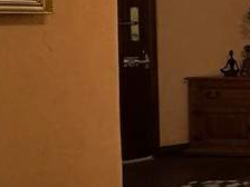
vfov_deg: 19.4
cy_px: 35
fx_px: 542
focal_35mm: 75
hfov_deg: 15.3
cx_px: 592
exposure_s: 1/50
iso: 640
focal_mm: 2.22
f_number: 2.2
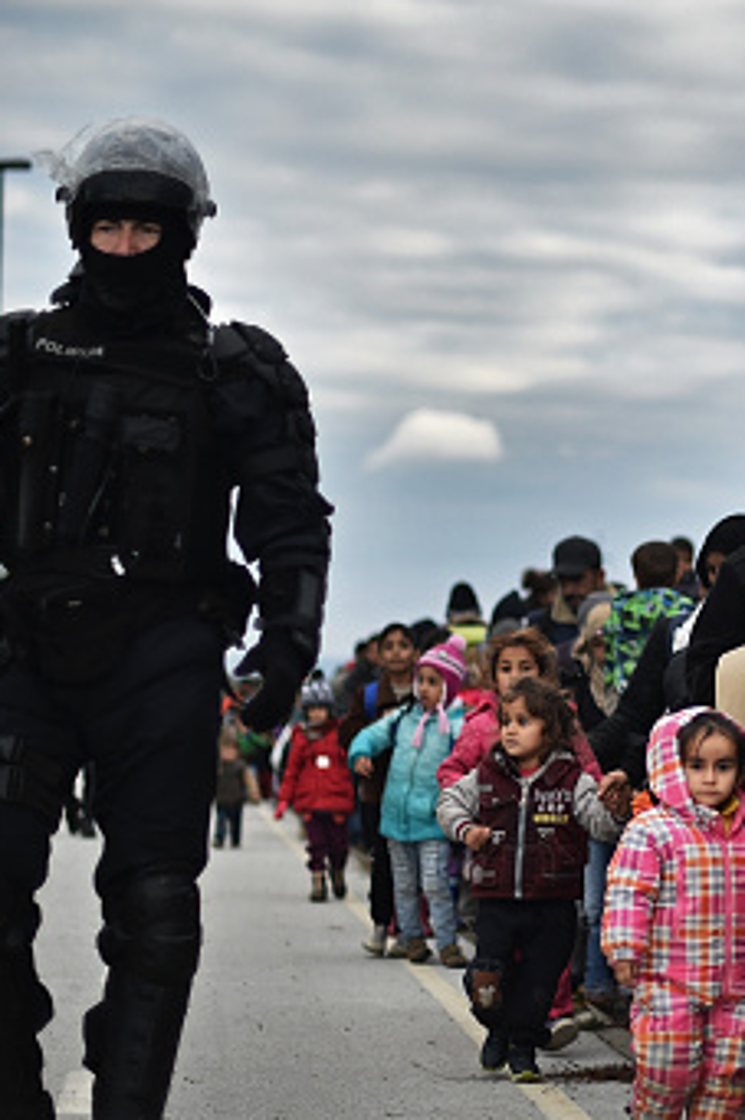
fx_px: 2703
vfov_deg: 23.4
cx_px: 771
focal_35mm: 87
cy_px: 616
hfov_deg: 15.4
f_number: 1.4
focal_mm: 50
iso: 100
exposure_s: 1/1000
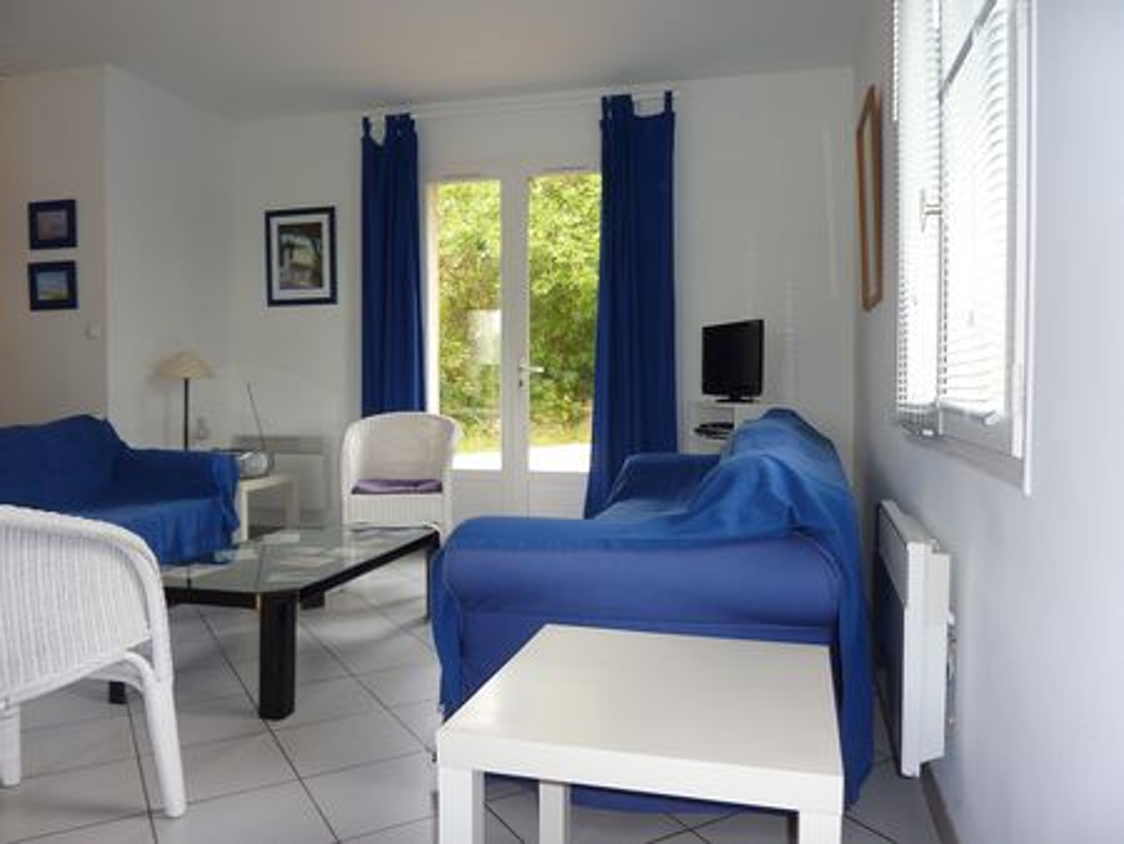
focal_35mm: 25
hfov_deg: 69.4
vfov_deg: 54.9
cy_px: 422
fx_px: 812
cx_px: 562
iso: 100
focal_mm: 4.1
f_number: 3.3
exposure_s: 1/30
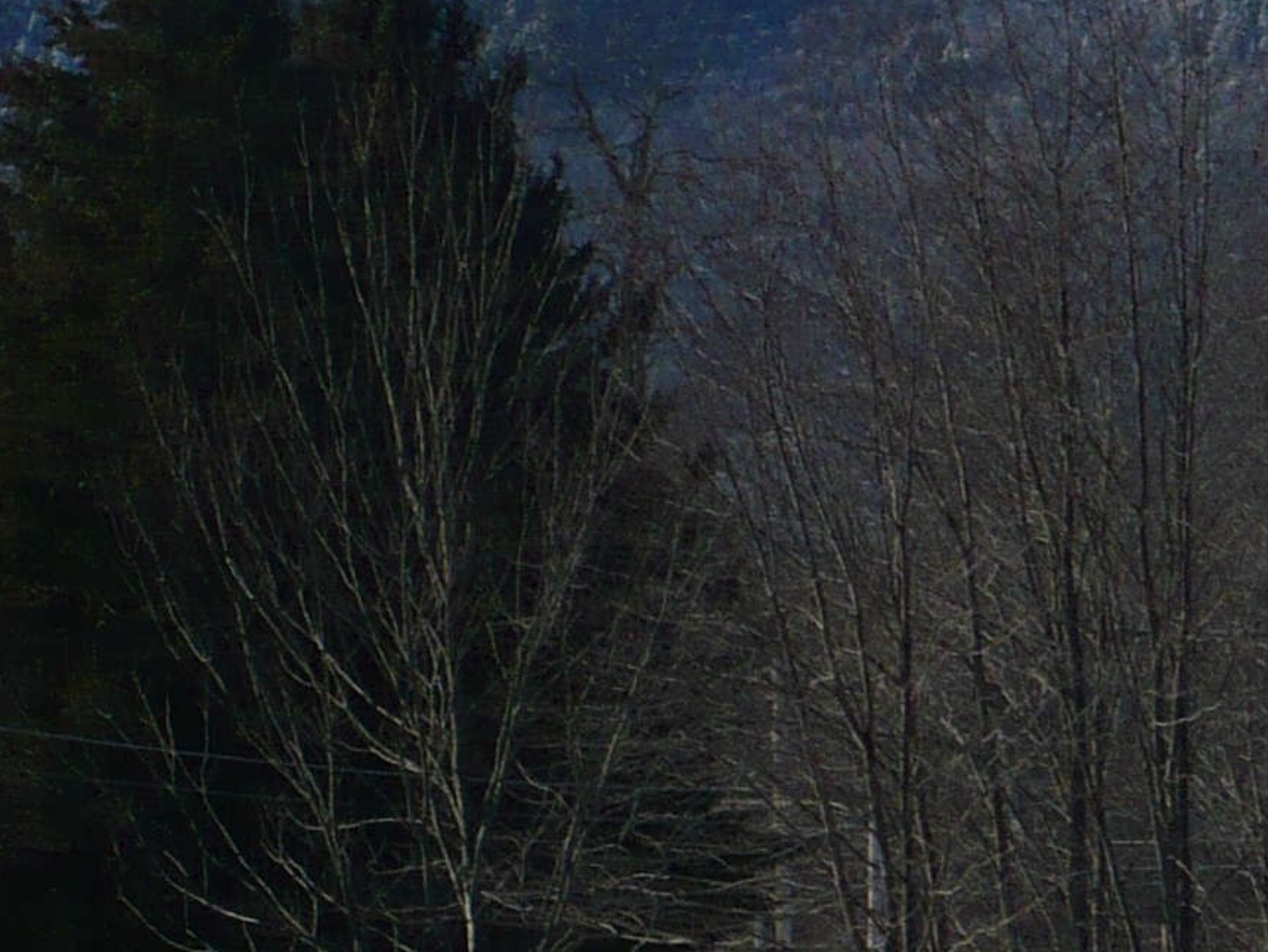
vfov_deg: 3.3
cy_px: -276
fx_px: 16637
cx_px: 1875
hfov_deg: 4.3
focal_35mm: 454
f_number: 10
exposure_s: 1/250
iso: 100
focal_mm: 21
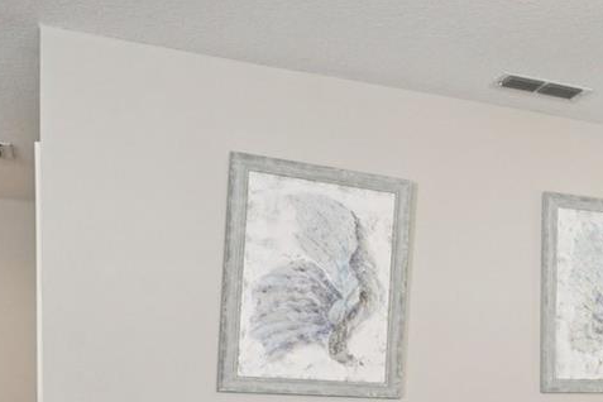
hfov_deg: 25.2
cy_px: 408
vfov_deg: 22.8
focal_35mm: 57
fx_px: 955
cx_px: 934
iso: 400
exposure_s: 1/25
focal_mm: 17
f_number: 8
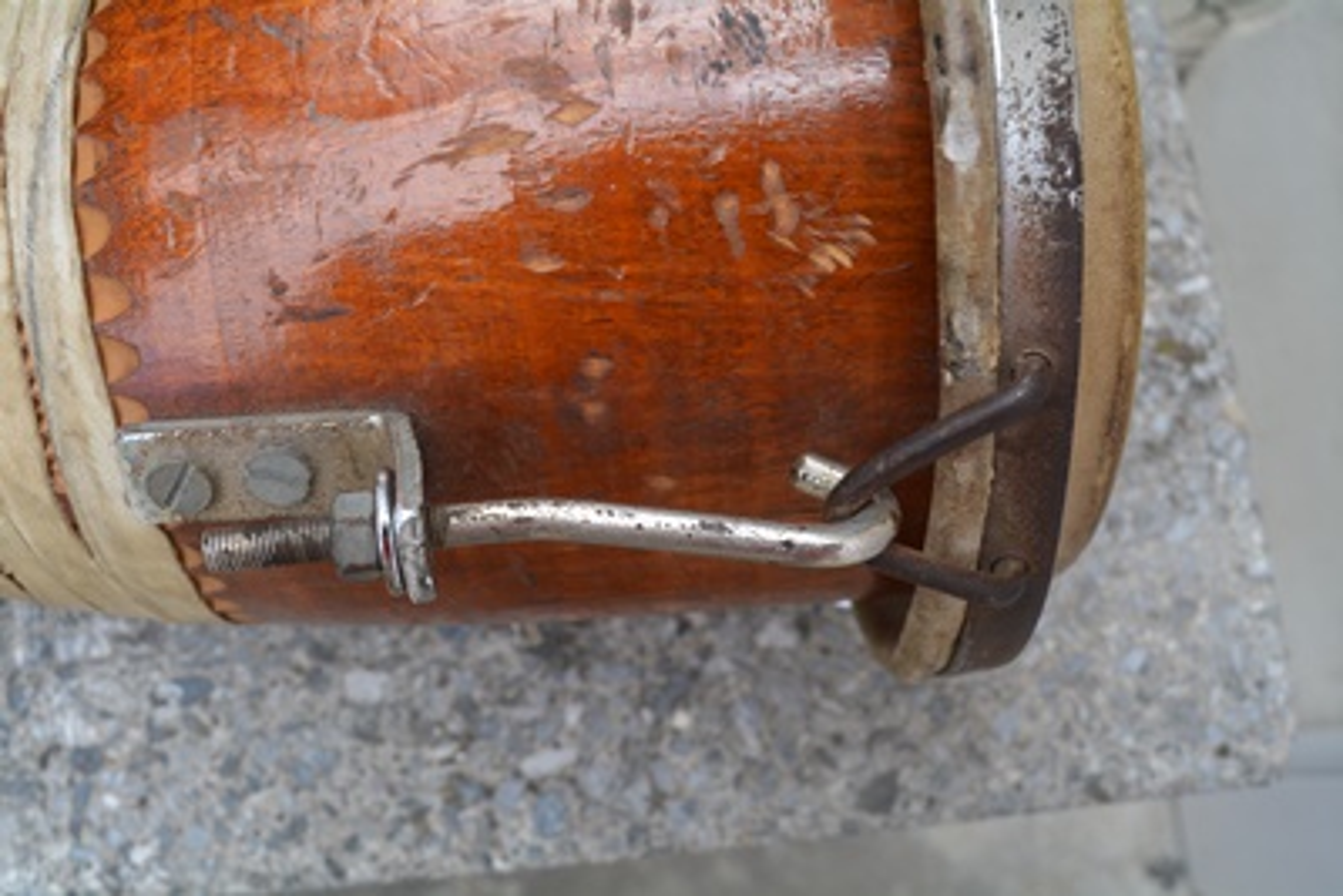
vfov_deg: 36.9
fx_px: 1343
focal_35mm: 36
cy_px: 448
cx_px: 672
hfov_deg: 53.1
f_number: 7.1
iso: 200
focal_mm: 24
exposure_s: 1/200
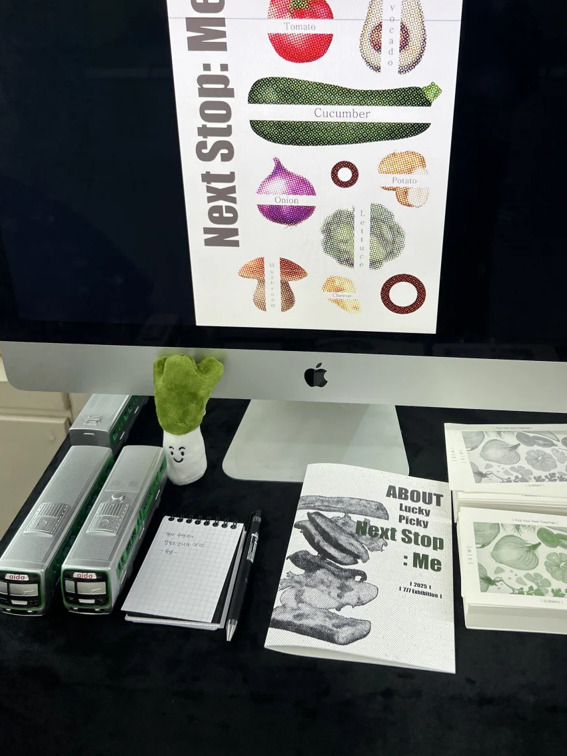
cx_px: 326
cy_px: 288
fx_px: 721
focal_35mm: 33
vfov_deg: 54.8
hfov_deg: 42.8
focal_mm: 5.7
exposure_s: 1/120
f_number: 1.5
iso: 50
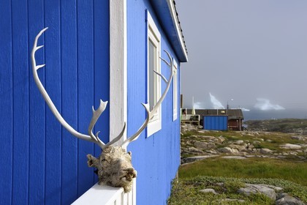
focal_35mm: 50
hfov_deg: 39.6
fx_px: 426
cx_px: 154
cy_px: 102
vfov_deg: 27.0
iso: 400
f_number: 16
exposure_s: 1/400
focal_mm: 50
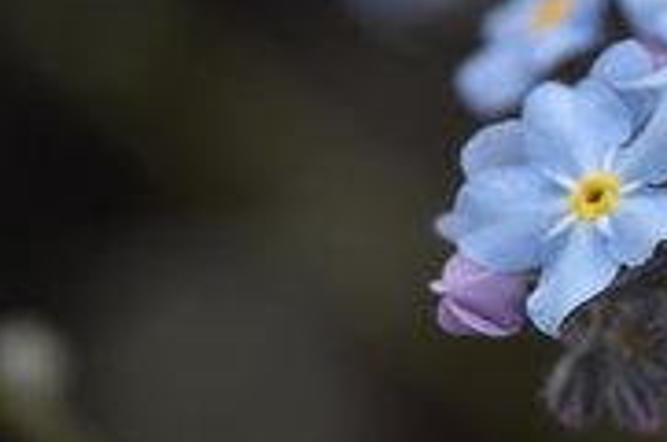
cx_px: 796
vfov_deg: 0.9
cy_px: 186
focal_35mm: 1595
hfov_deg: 1.3
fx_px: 29499
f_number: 6.3
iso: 140
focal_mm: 300
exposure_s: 1/500
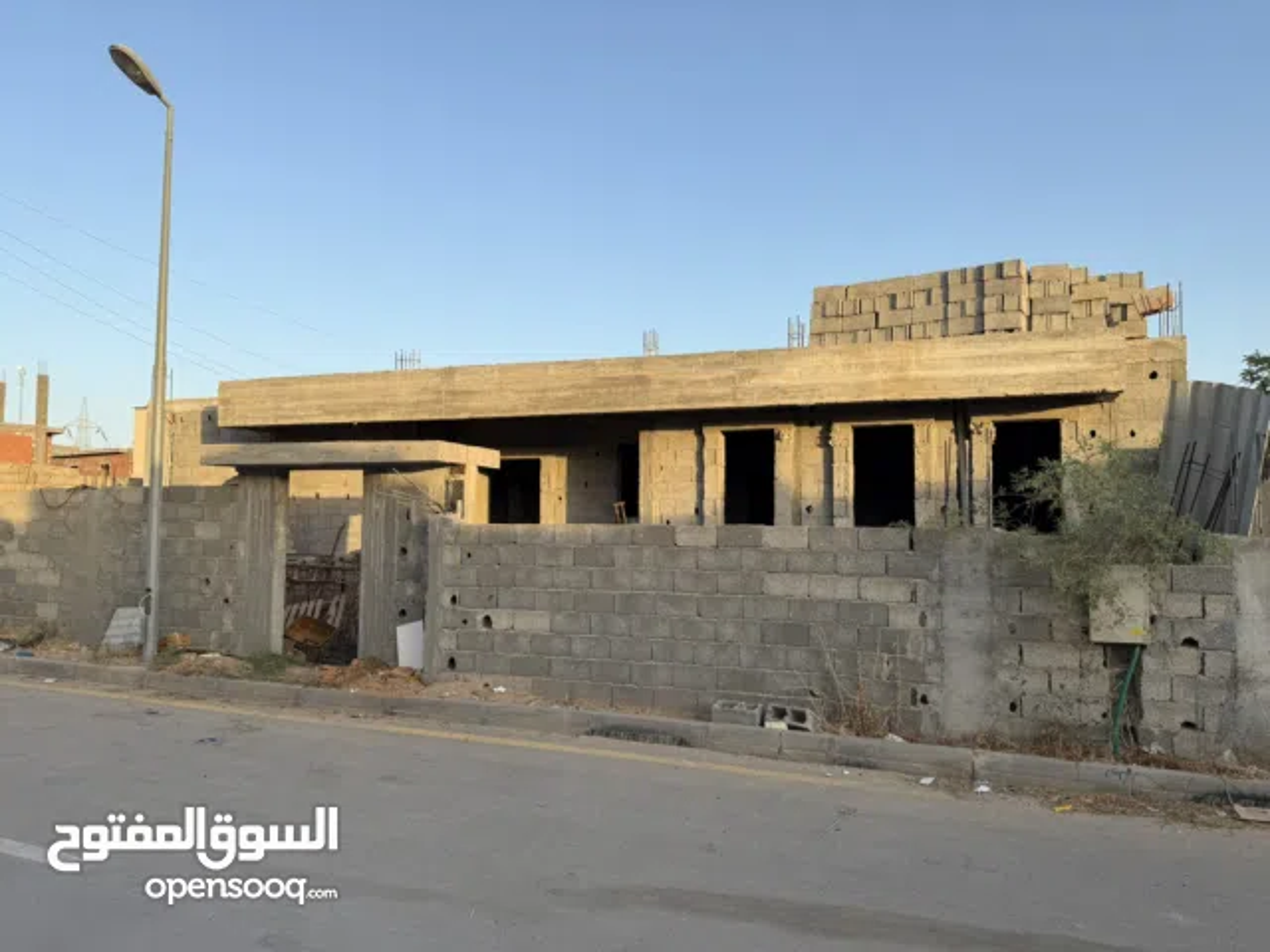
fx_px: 881
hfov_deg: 71.6
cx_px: 635
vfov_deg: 56.8
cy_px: 476
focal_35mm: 24
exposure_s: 1/1437
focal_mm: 6.76
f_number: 1.78
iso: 80
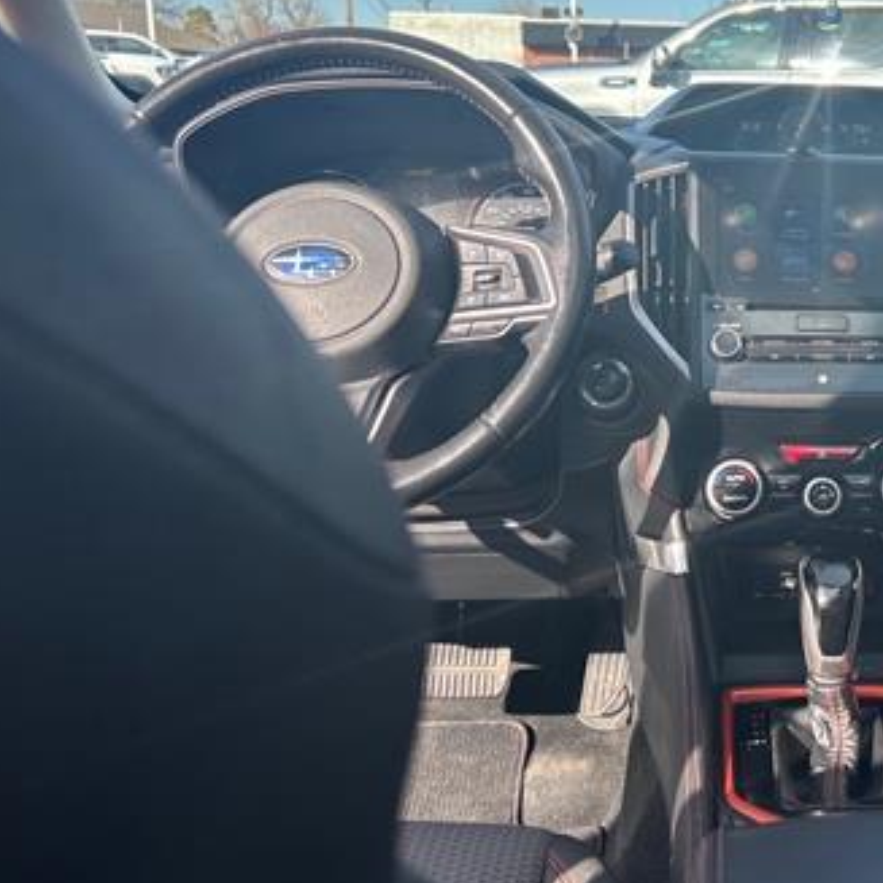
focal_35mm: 45
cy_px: 383
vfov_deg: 37.5
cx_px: 842
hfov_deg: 34.8
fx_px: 1299
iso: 50
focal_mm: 5.7
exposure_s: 1/1135
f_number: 1.5
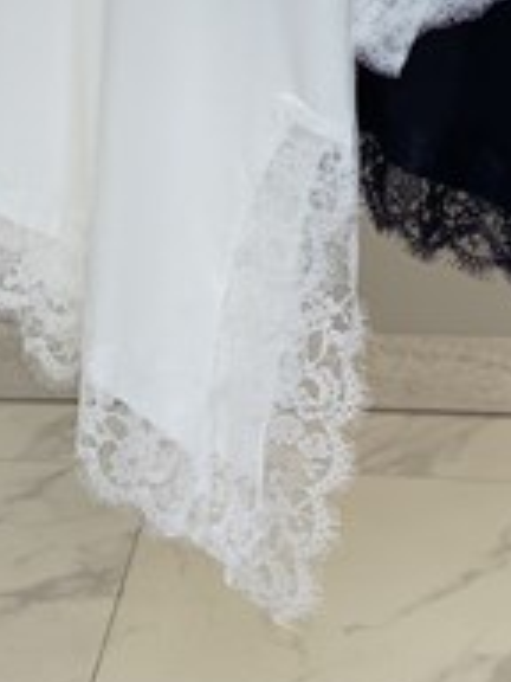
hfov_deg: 10.8
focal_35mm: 137
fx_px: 2697
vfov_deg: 13.9
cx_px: 348
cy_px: -185
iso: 50
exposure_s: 1/100
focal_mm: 6
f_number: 2
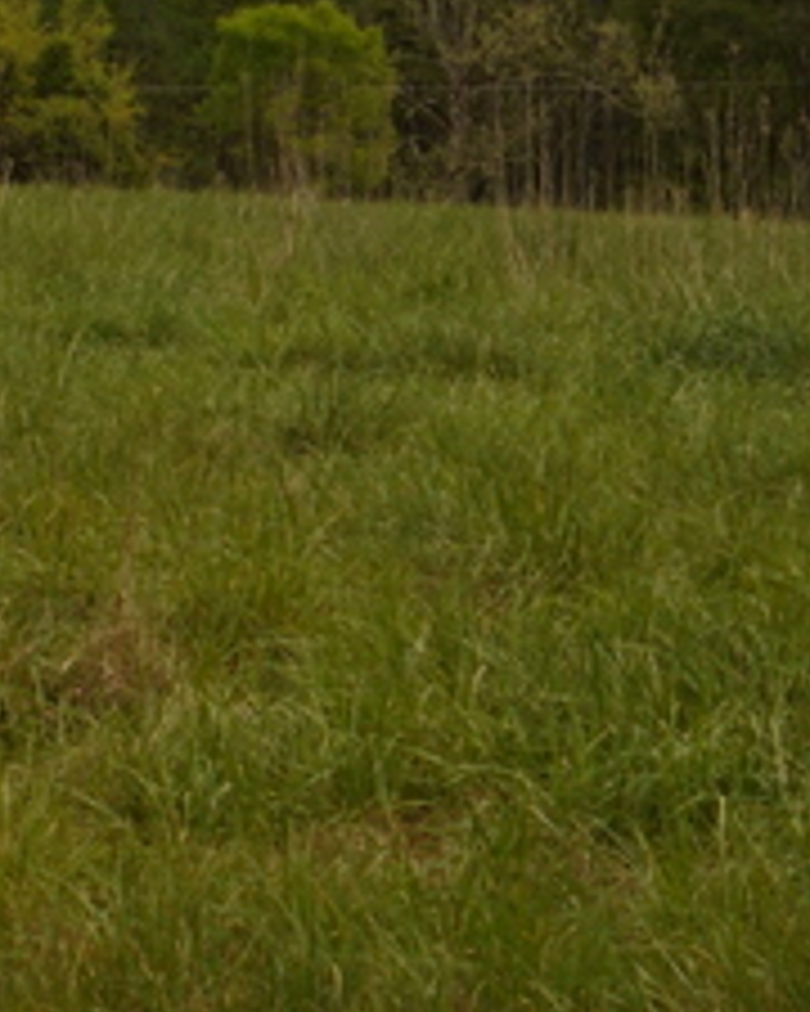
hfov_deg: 11.5
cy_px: 277
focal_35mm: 134
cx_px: 137
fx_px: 4015
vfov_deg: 14.3
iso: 100
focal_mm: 8.9
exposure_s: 1/800
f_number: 4.8
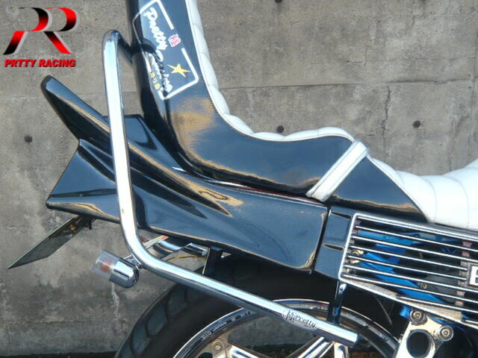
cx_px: 239
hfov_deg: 42.1
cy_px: 179
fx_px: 621
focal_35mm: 45
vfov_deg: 32.2
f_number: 2.9
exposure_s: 1/60
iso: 100
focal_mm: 4.9
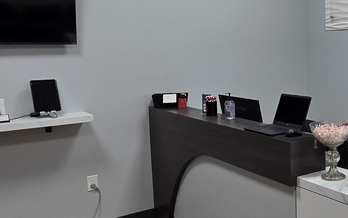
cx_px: 351
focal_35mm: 43
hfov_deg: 40.3
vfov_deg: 29.8
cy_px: 96
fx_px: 408
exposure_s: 1/120
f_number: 2.2
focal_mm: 2.2
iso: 100
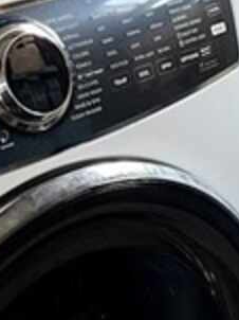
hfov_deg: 9.9
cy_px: 225
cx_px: 279
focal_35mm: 147
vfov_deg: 13.4
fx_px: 1355
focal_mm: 5.1
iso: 200
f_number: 1.6
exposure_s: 1/60
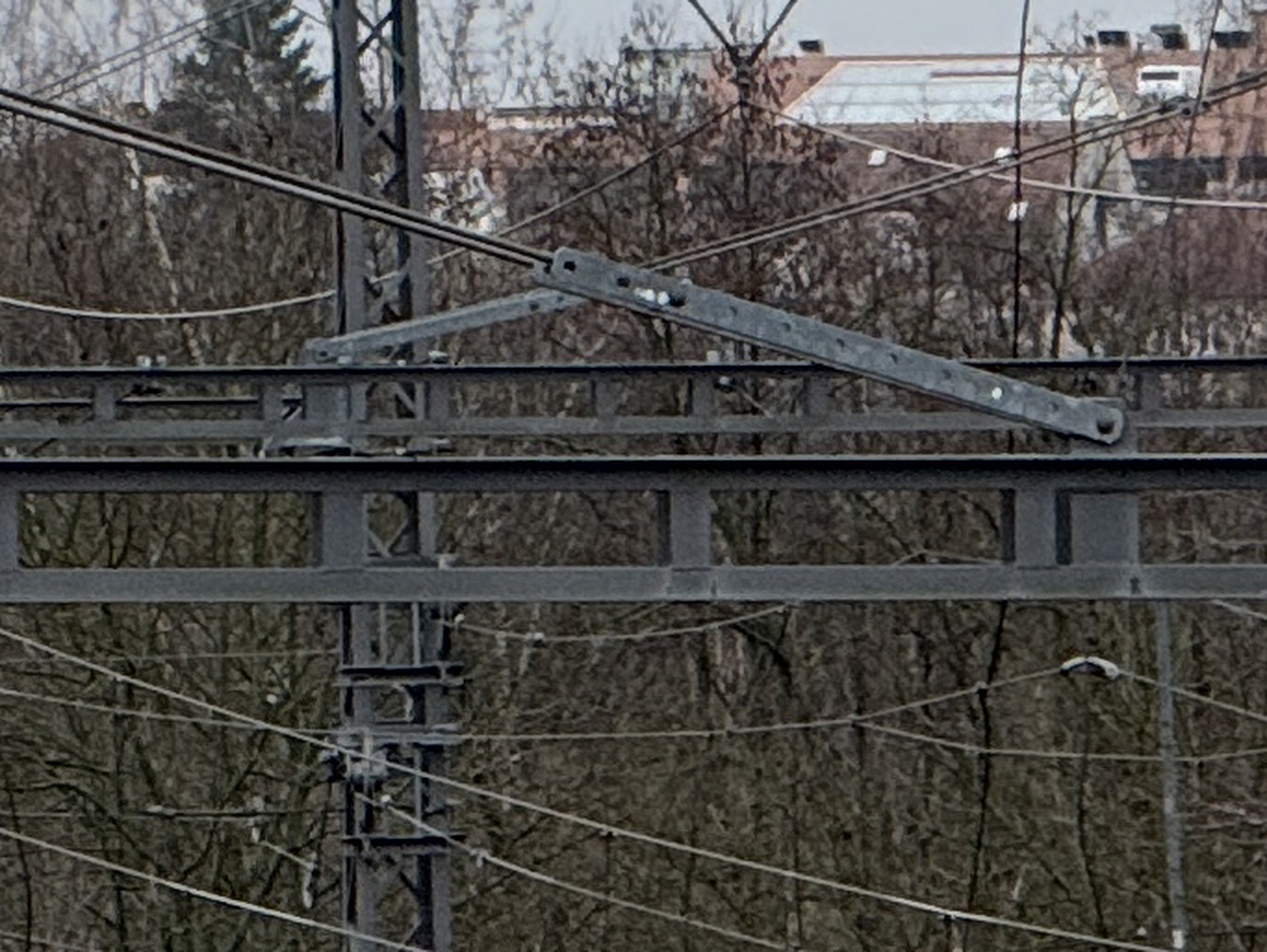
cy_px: -347
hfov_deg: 2.8
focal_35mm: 708
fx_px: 25928
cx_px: -1256
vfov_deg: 2.1
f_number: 2.8
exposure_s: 1/802
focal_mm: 15.66
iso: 50
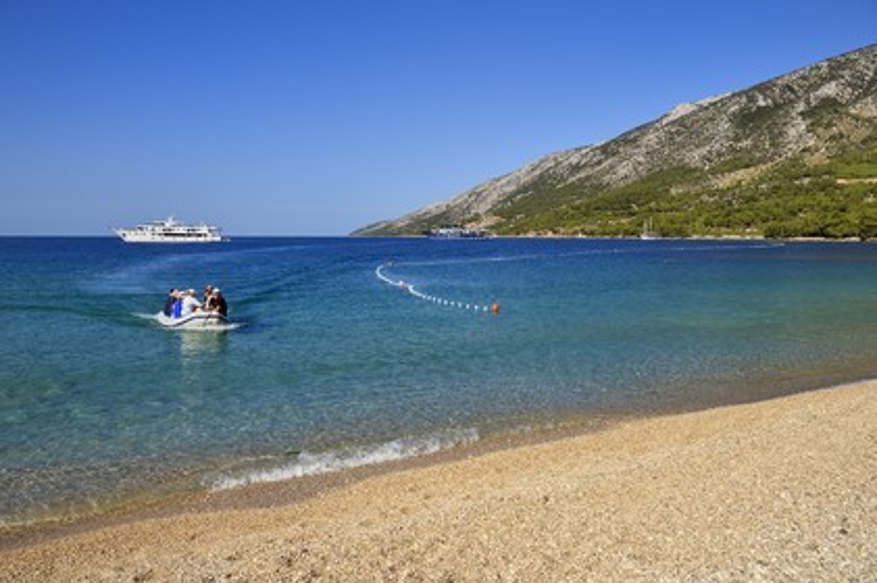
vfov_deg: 41.1
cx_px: 438
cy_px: 292
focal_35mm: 32
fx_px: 779
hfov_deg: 58.8
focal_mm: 32
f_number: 10
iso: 200
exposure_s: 1/500
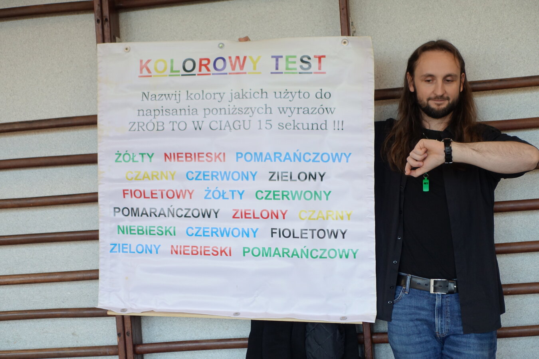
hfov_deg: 28.8
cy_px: 180
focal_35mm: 70
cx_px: 270
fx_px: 1048
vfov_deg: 19.5
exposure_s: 1/80
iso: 200
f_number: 2.8
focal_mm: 25.61
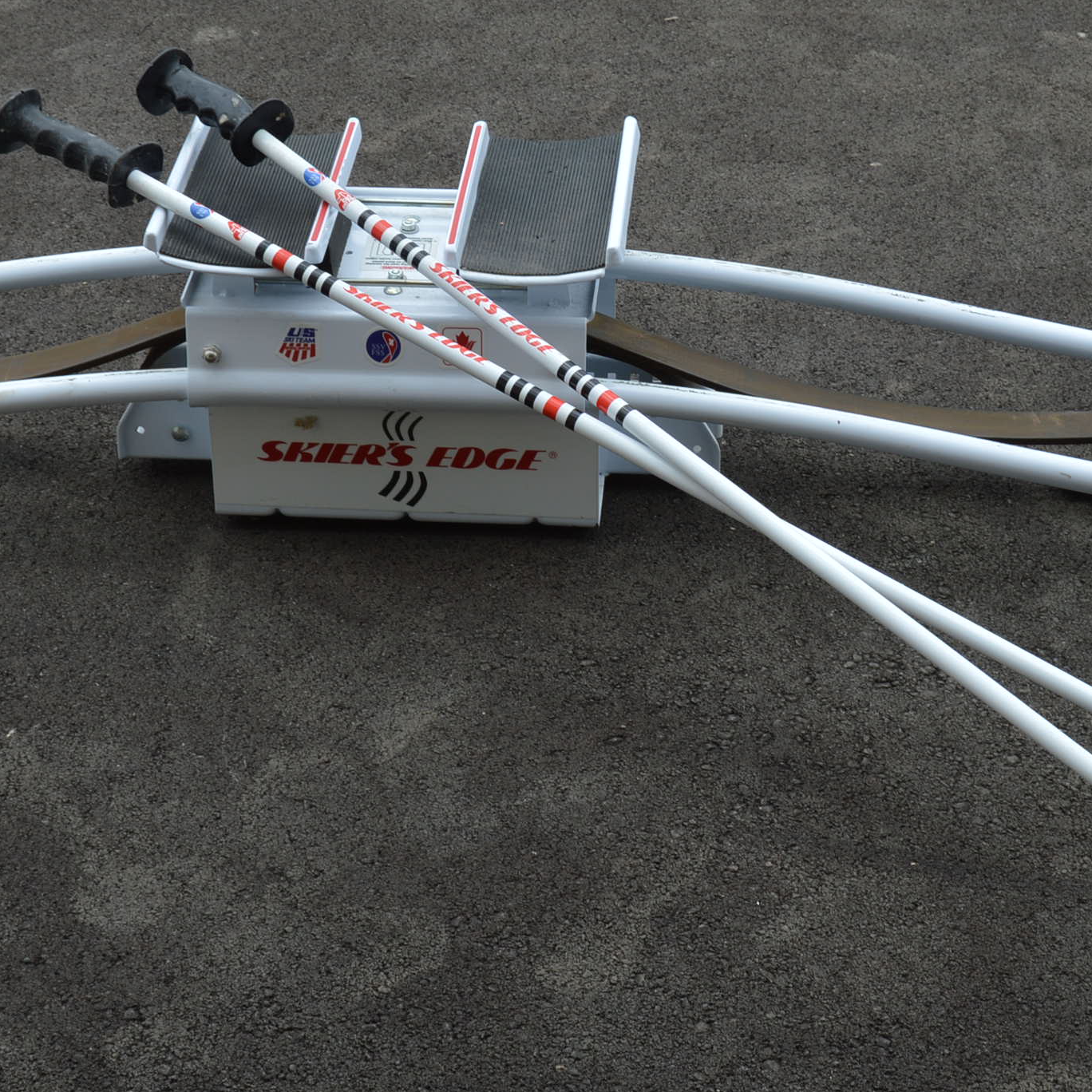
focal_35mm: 84
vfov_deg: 20.6
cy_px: 465
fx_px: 2998
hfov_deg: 20.6
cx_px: 586
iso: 100
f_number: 8
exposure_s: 1/160
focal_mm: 30
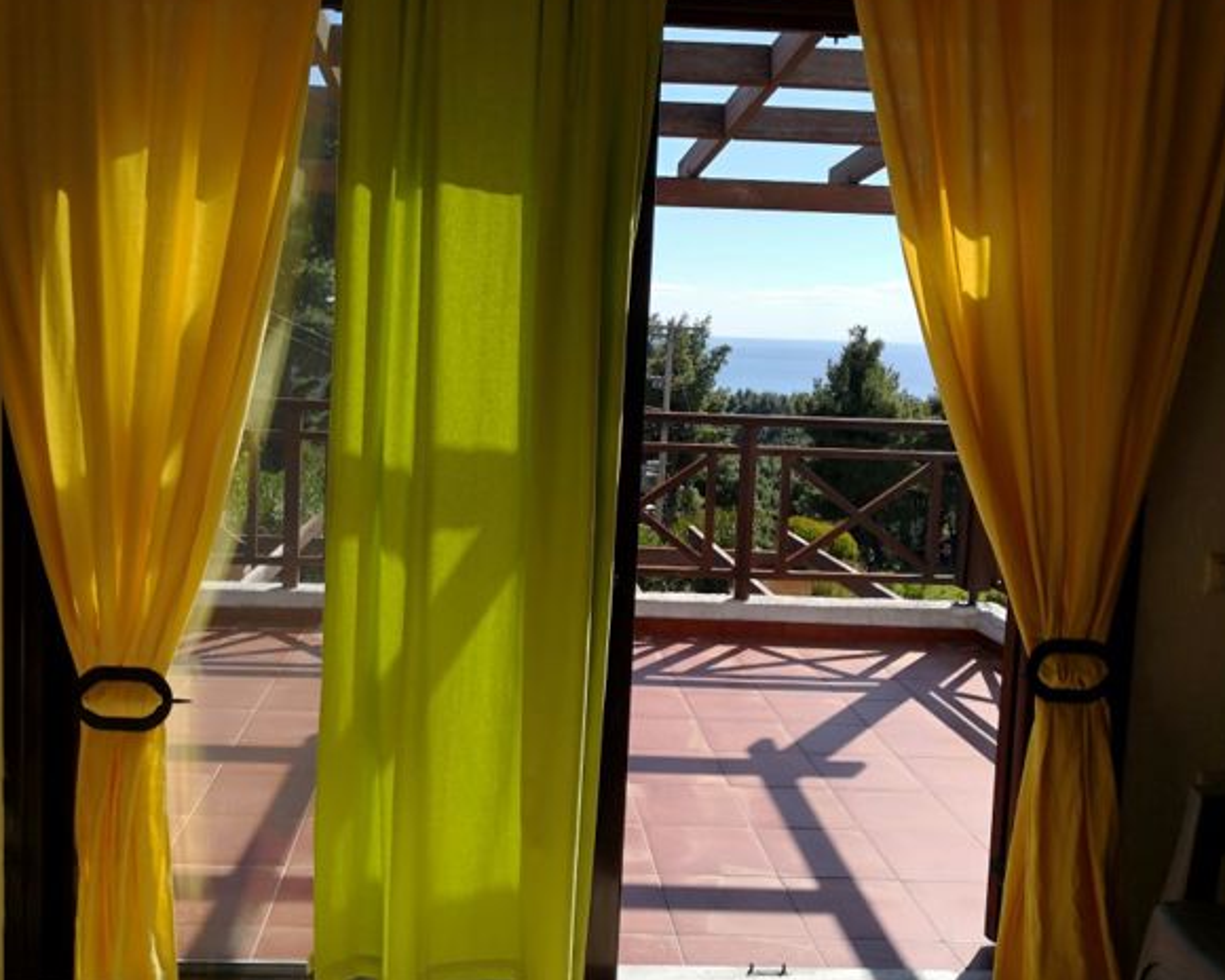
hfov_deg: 55.5
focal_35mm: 32
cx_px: 546
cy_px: 427
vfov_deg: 45.7
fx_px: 1160
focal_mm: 3.95
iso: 50
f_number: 1.6
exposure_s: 1/2008
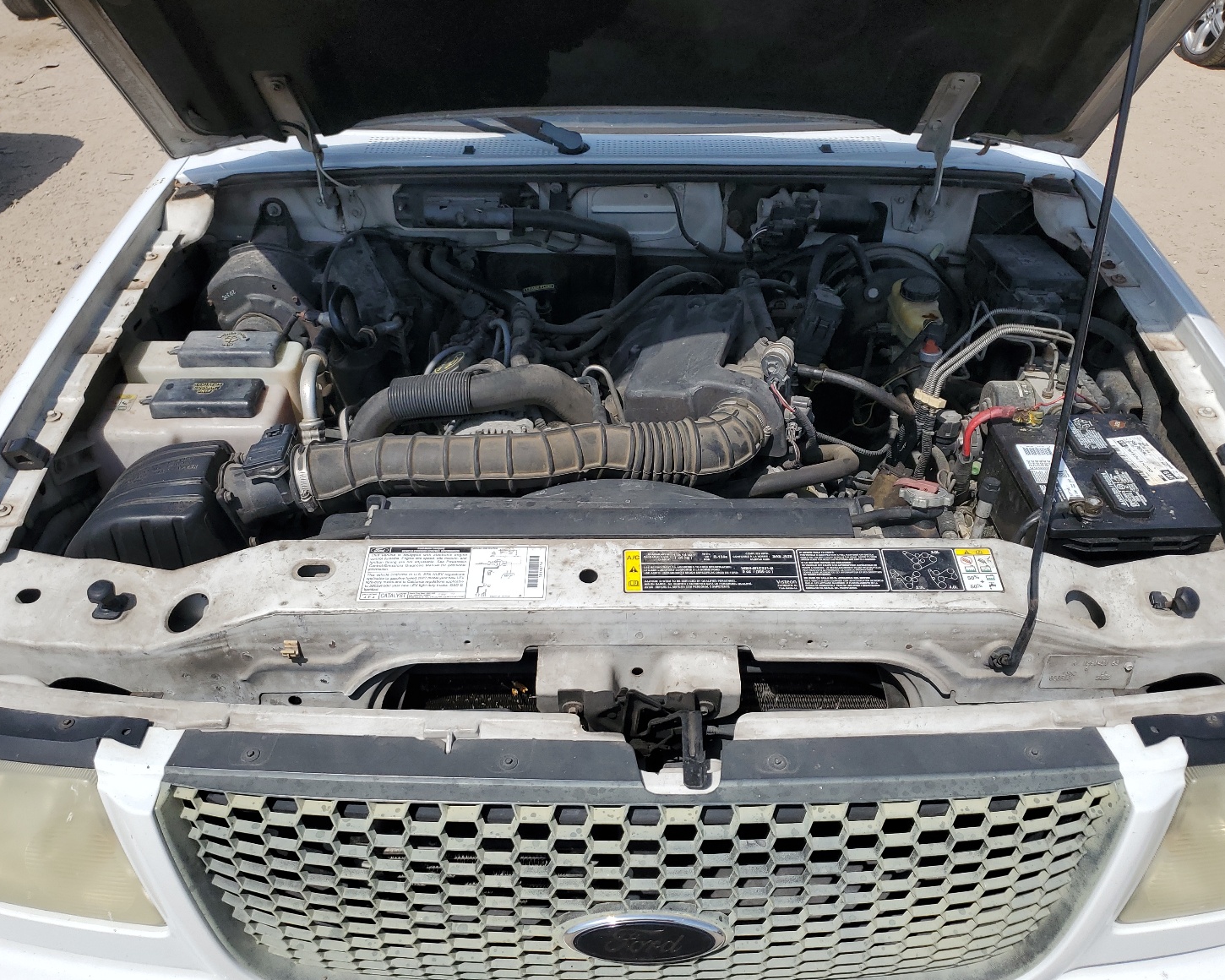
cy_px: 502
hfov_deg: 62.2
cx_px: 615
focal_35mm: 28
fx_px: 1015
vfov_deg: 51.5
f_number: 1.5
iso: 50
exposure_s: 1/5000
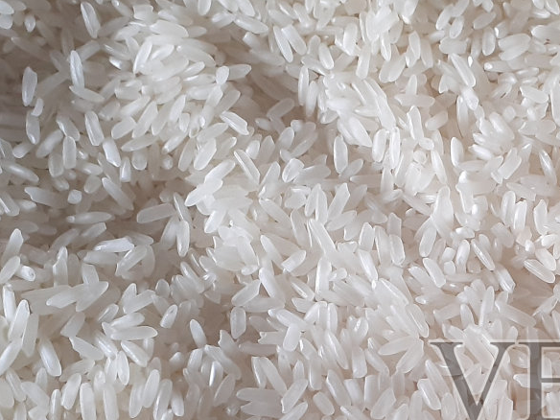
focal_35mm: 74
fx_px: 1197
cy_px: 406
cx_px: 590
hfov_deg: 24.8
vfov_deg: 19.4
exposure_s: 1/50
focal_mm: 3.6
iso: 125
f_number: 1.9
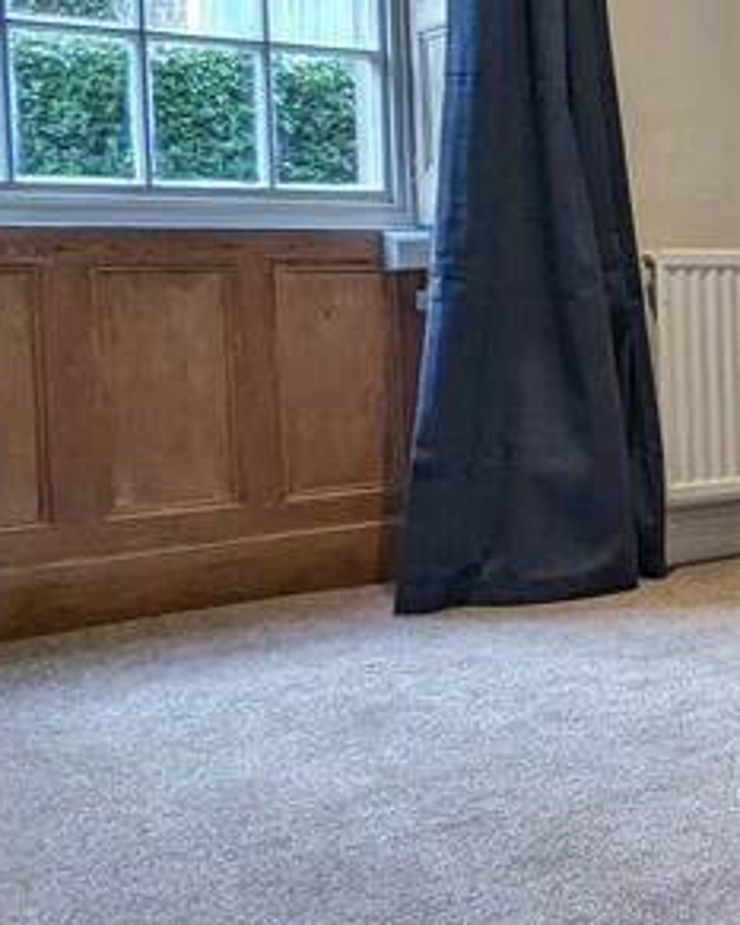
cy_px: 356
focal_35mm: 55
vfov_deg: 34.0
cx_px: 1382
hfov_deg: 19.5
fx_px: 1505
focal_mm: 2.35
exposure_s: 1/25
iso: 59
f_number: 2.2
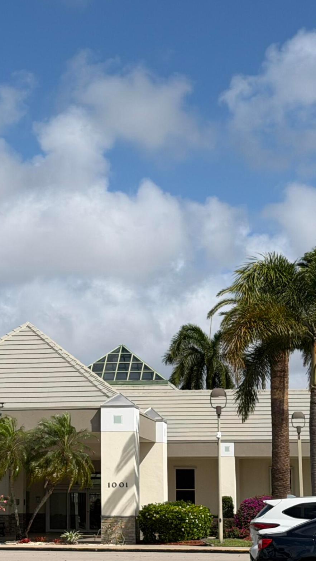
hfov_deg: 12.5
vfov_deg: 22.2
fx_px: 1431
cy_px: 329
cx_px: 14
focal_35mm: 96
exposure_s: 1/9901
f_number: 1.78
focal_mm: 6.76
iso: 80
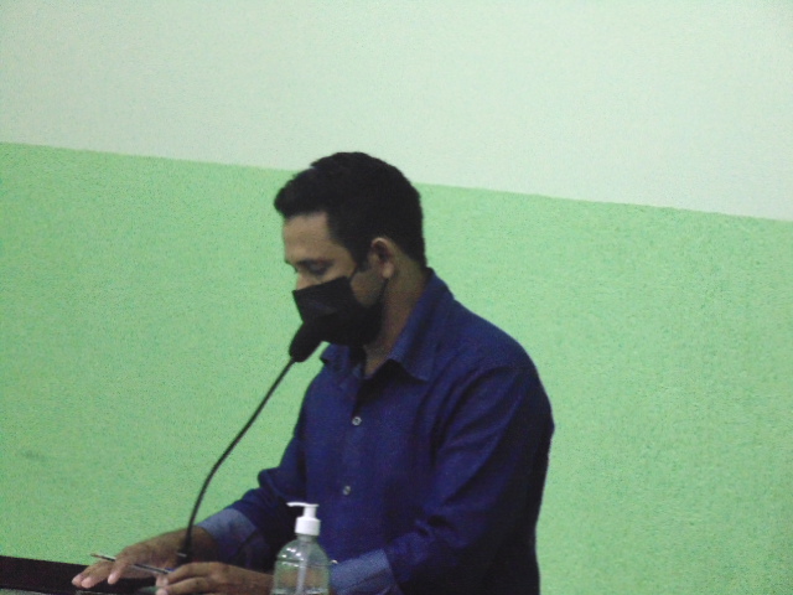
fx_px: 6414
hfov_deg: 7.1
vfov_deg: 5.3
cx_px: 396
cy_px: 298
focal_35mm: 280
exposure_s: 1/30
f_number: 5.8
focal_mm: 50.1
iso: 800
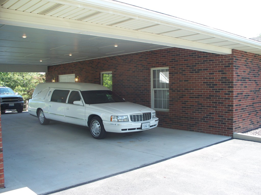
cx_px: 130
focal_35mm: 36
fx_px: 271
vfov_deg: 39.7
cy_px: 98
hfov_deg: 51.4
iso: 64
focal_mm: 7.54
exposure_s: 1/160
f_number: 2.8
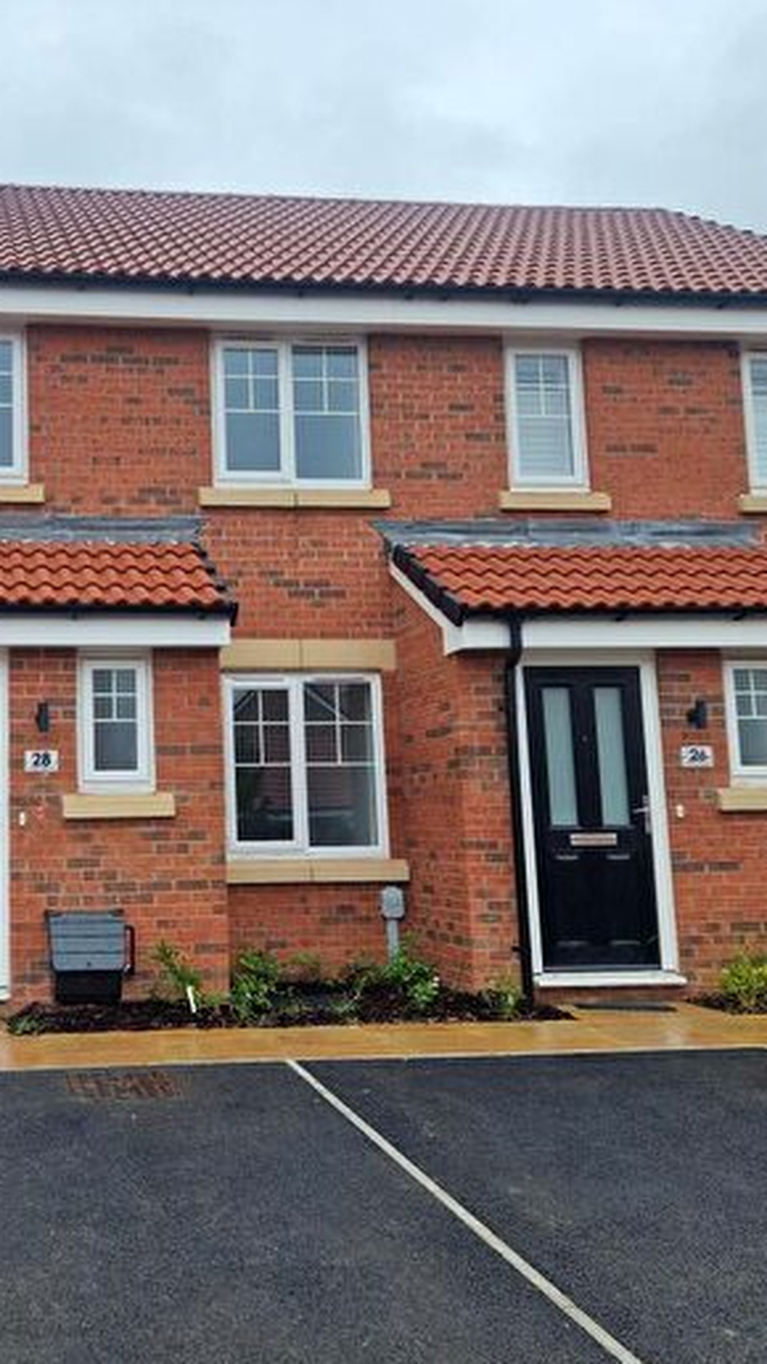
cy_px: 686
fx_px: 1230
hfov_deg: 33.1
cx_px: 103
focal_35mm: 34
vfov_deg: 58.0
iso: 50
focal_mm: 5.4
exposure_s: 1/491
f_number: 1.8
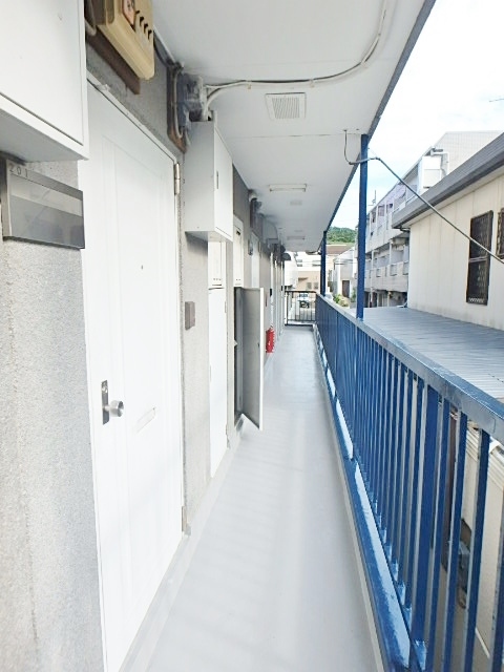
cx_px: 252
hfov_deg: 63.4
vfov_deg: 79.0
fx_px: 408
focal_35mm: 21
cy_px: 336
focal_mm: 3.7
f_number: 3.5
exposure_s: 1/400
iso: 125
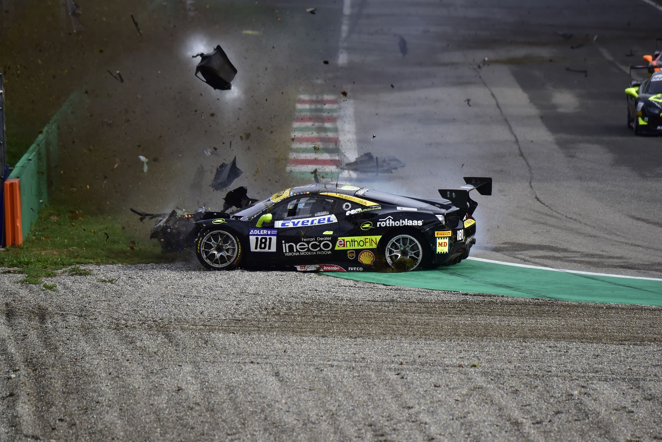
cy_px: 221
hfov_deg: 5.4
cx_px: 331
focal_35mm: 380
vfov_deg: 3.6
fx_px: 6990
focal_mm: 380
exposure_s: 1/2000
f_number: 5.6
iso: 800
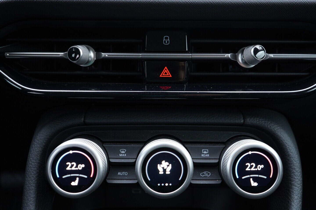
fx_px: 316
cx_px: 158
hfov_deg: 53.1
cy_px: 105
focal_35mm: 36
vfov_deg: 36.9
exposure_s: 1/40
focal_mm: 24
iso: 320
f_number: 2.8
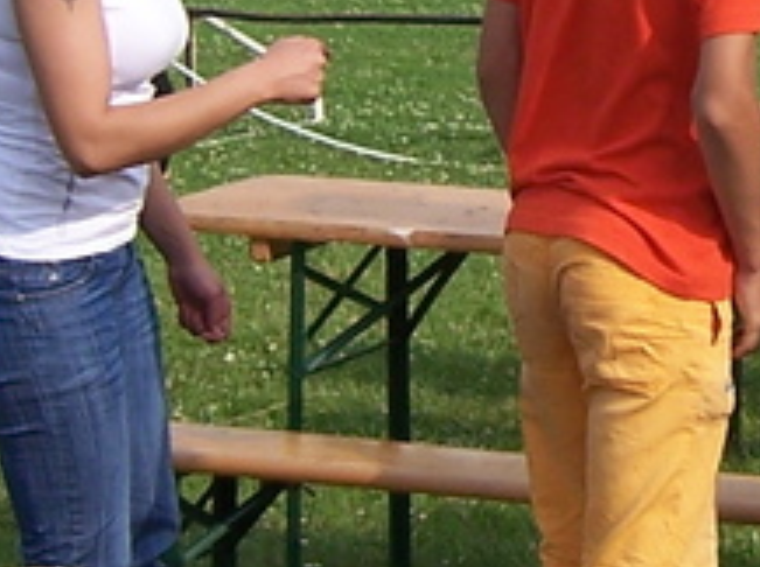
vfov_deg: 9.4
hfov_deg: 12.4
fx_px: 3419
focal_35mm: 156
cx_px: 914
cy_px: 66
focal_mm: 5.5
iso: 80
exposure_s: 1/750
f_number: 4
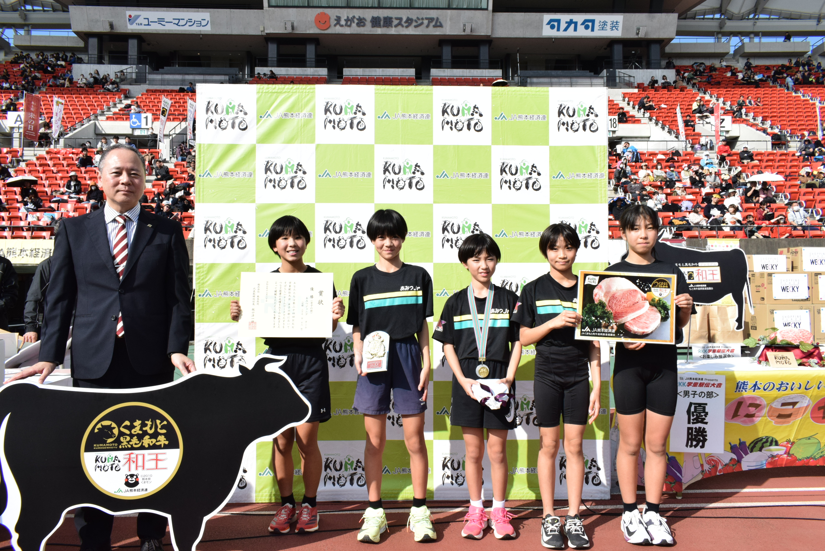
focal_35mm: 27
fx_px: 619
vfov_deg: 48.0
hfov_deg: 67.3
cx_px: 412
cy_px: 276
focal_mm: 18
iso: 1000
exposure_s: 1/800
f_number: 14
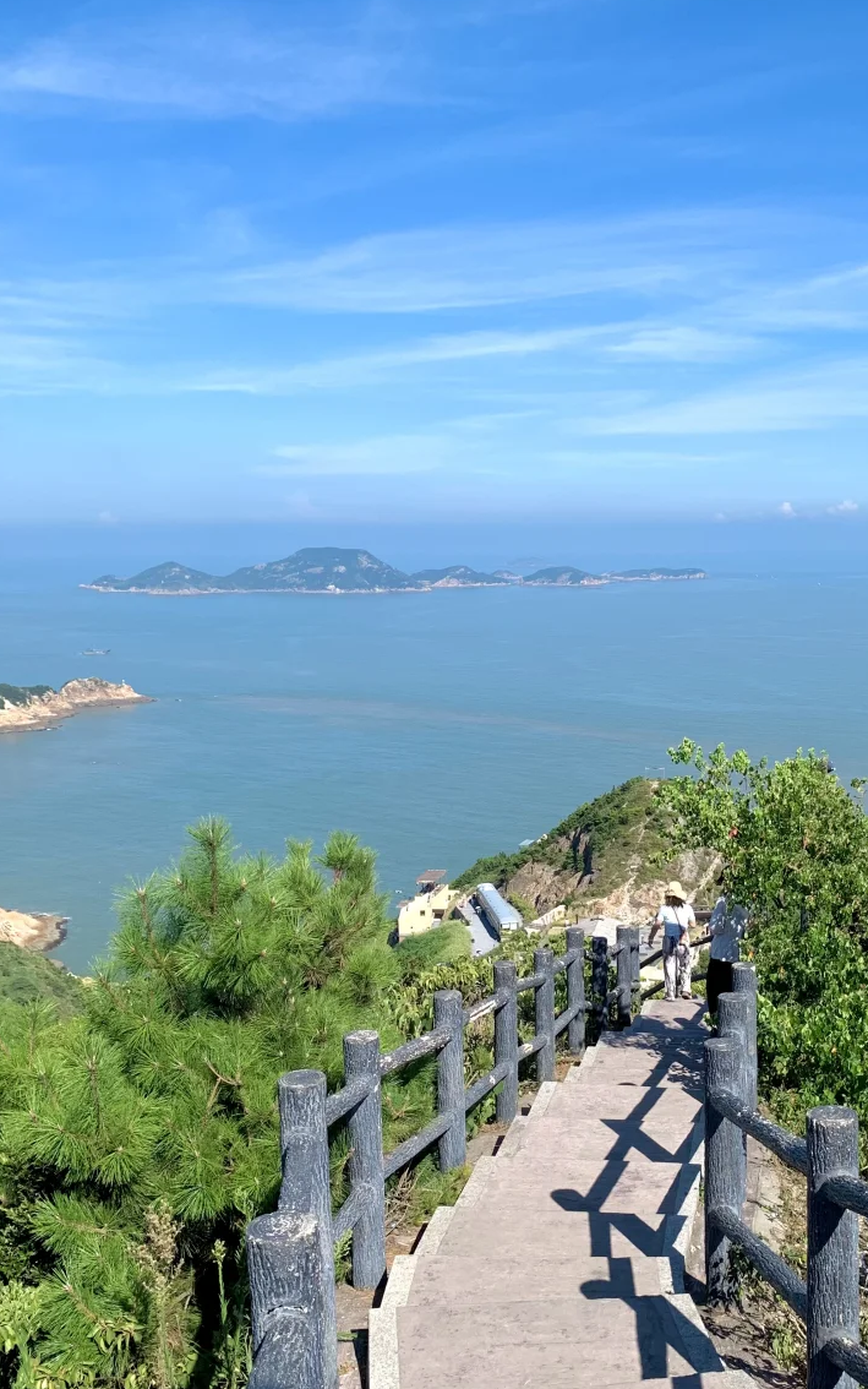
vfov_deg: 55.1
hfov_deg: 35.9
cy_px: 785
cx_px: 586
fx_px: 1324
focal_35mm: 35
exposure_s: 1/2421
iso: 25
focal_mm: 4.25
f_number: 1.8
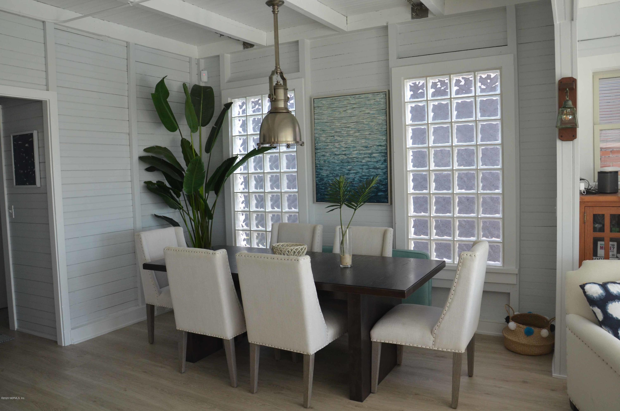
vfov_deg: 47.7
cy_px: 206
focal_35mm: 27
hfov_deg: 67.5
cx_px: 310
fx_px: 464
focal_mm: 18
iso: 640
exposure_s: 1/100
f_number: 5
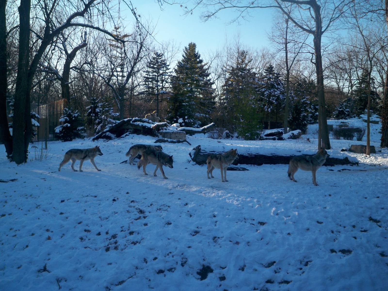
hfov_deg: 52.6
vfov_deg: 40.7
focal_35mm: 35
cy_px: 146
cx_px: 194
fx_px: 392
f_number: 3.1
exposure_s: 1/500
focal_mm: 6.3
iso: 80
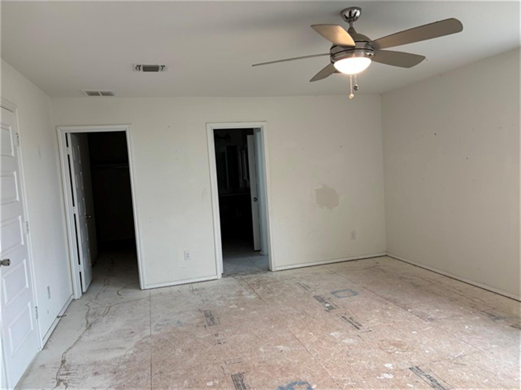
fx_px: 391
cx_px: 260
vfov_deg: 53.0
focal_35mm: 26
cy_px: 195
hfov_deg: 67.3
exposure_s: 1/60
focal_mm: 5.96
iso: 80
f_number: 1.6
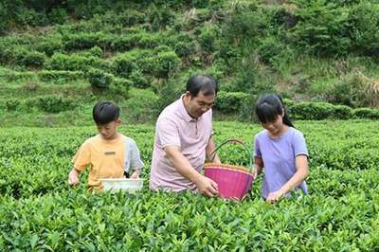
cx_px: 190
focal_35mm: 40
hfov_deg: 48.5
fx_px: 421
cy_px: 126
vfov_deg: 33.3
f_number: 9
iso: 500
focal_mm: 40
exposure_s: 1/250
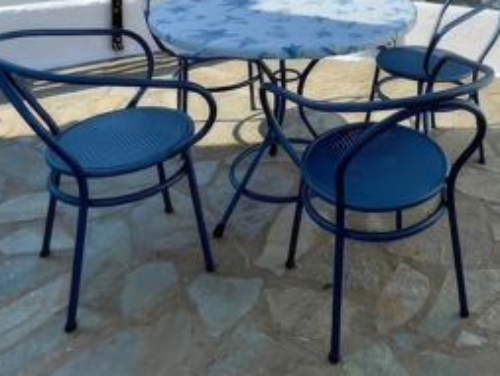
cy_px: -41
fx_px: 520
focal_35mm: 36
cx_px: 364
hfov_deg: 49.6
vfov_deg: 34.2
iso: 25
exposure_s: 1/1776
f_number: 2.4
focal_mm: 1.5
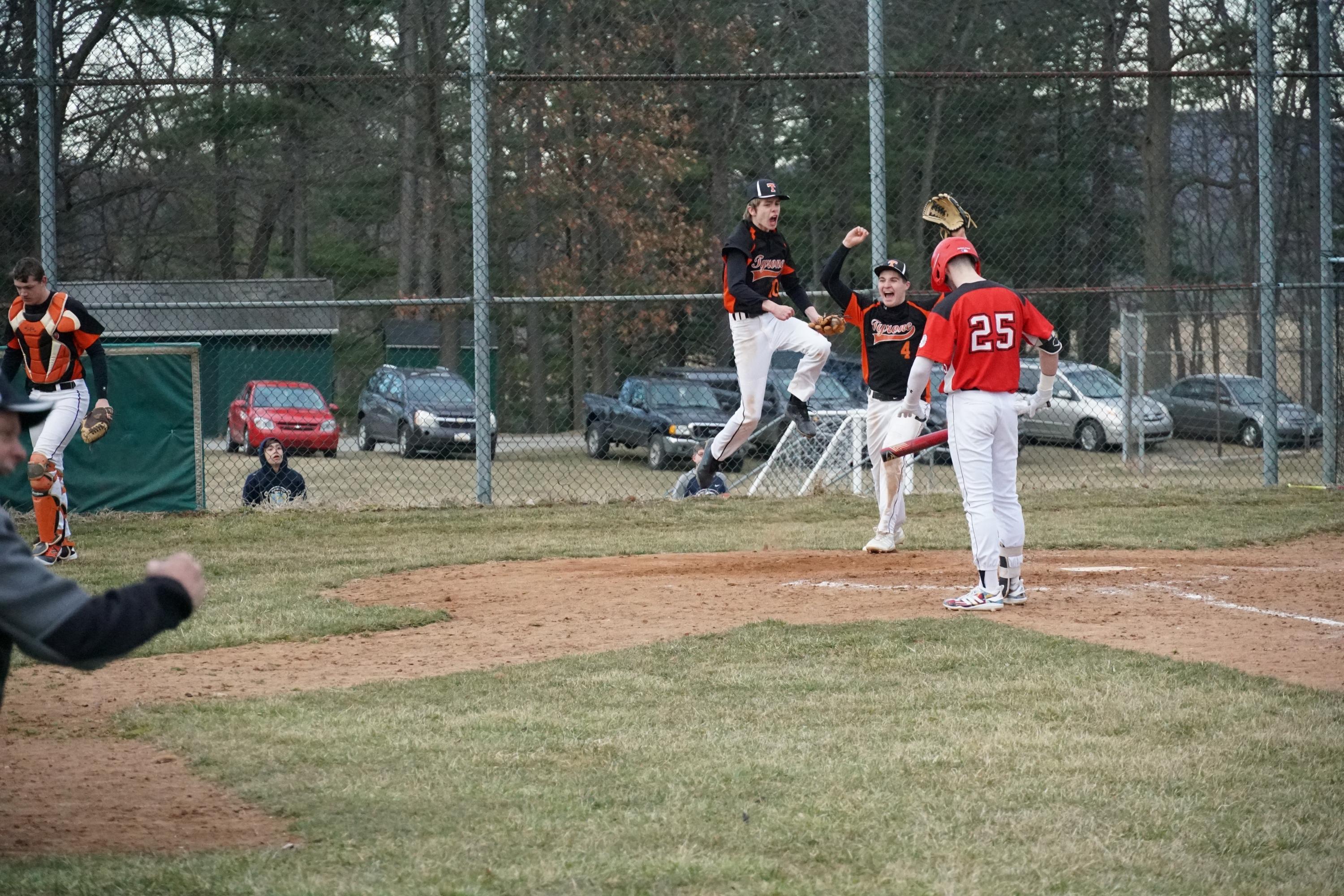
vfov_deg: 8.5
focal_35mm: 162
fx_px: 6048
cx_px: 672
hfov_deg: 12.7
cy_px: 448
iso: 6400
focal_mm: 108
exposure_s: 1/2000
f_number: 5.6
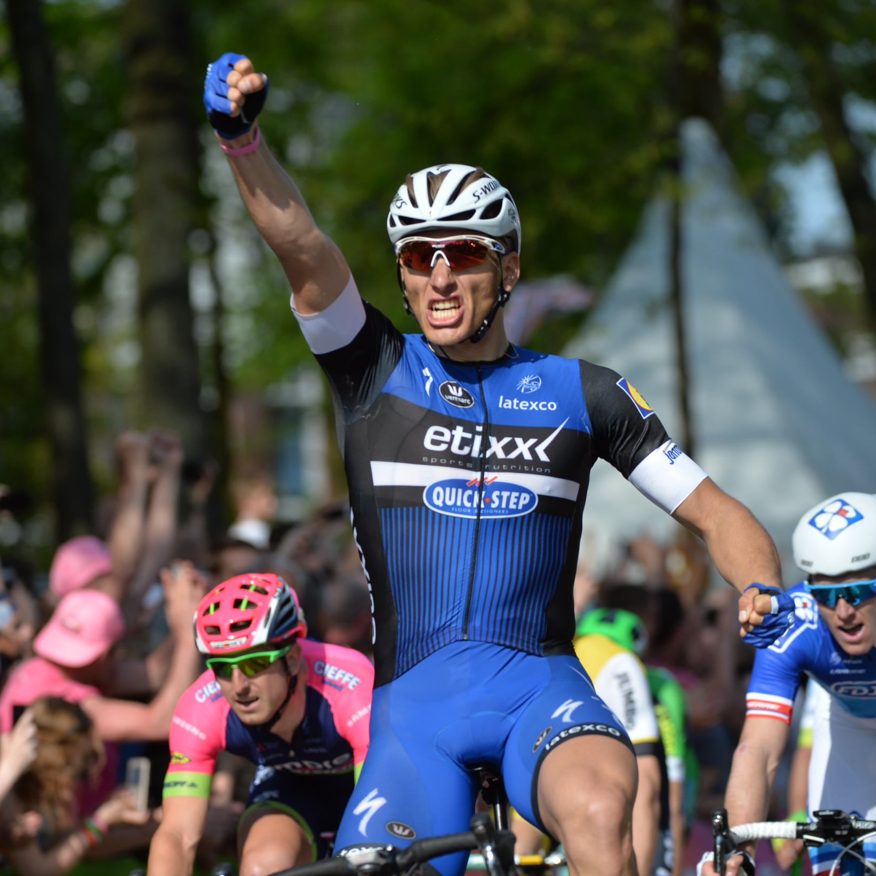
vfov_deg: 6.5
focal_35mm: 269
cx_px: 324
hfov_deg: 6.5
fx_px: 7702
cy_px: 439
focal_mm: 210
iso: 200
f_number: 4.5
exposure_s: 1/1600
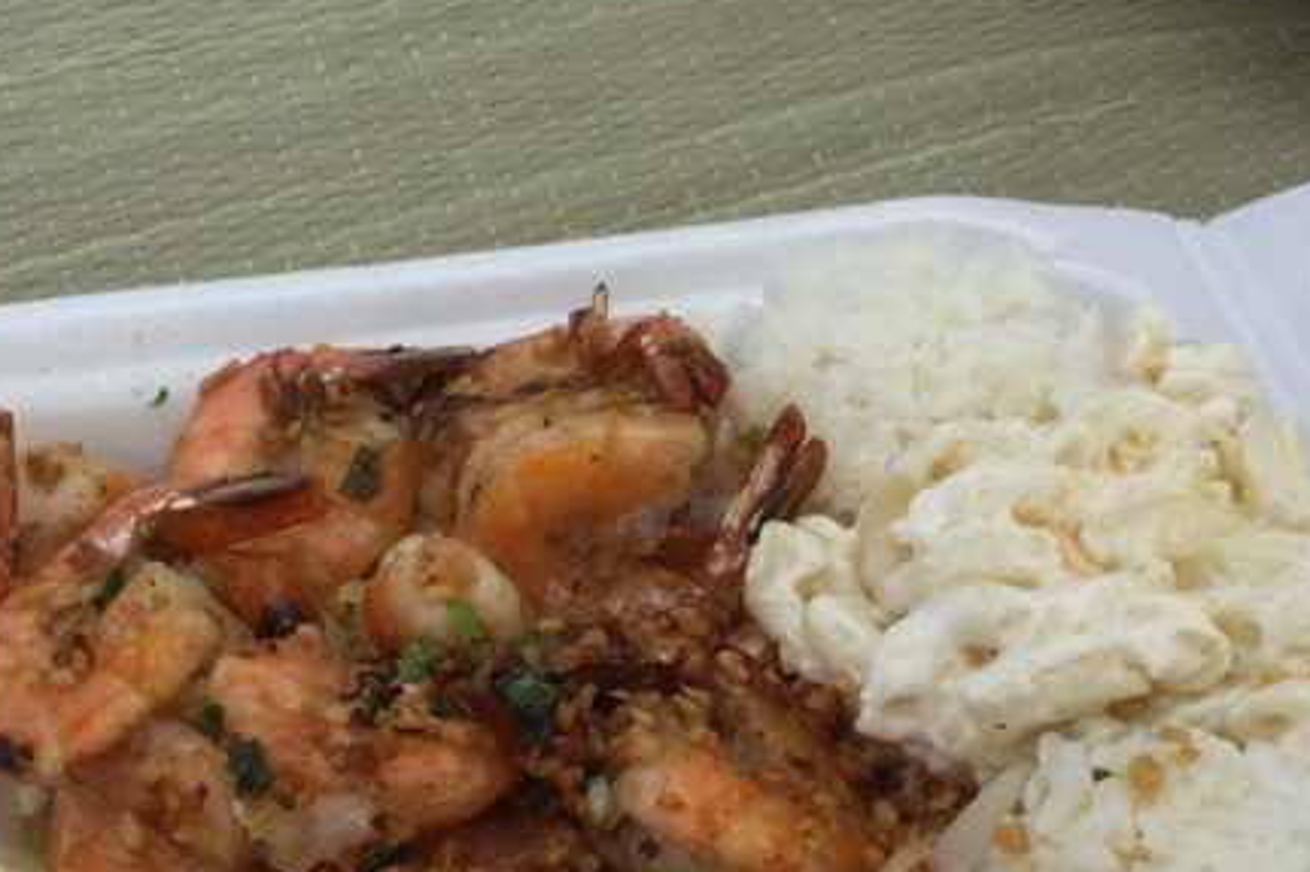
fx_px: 2037
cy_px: 817
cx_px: 544
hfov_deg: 35.6
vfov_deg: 23.4
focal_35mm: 56
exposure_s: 1/1412
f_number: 2.2
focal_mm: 4.15
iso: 32
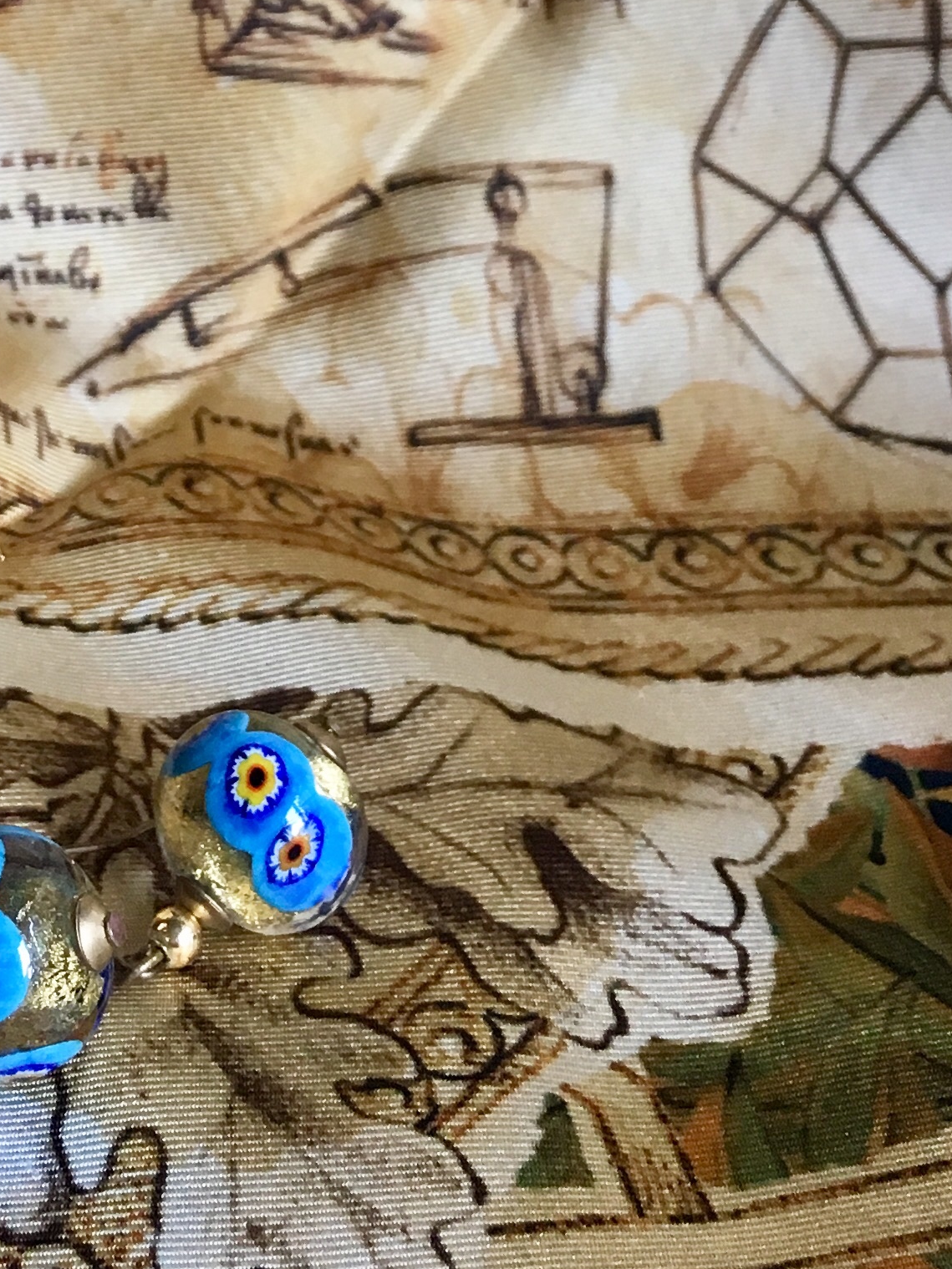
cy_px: -311
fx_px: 2824
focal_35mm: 77
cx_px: 26
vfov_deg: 23.0
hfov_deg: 18.7
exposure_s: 1/30
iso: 32
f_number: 2.2
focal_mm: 4.15
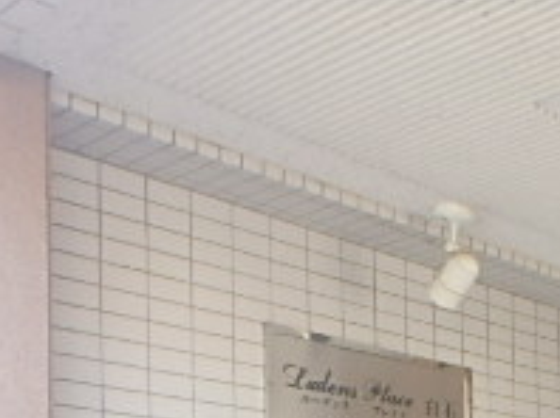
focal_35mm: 68
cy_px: 644
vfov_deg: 18.8
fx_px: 1099
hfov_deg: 25.9
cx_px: 651
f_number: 3.5
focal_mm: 3.7
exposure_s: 1/60
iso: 200
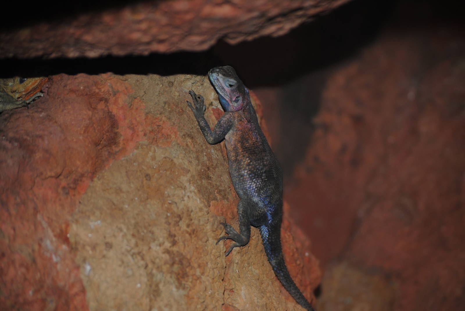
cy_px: 156
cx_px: 232
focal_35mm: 153
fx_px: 1979
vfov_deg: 9.0
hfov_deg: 13.4
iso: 200
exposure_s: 1/60
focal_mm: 102
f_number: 4.5
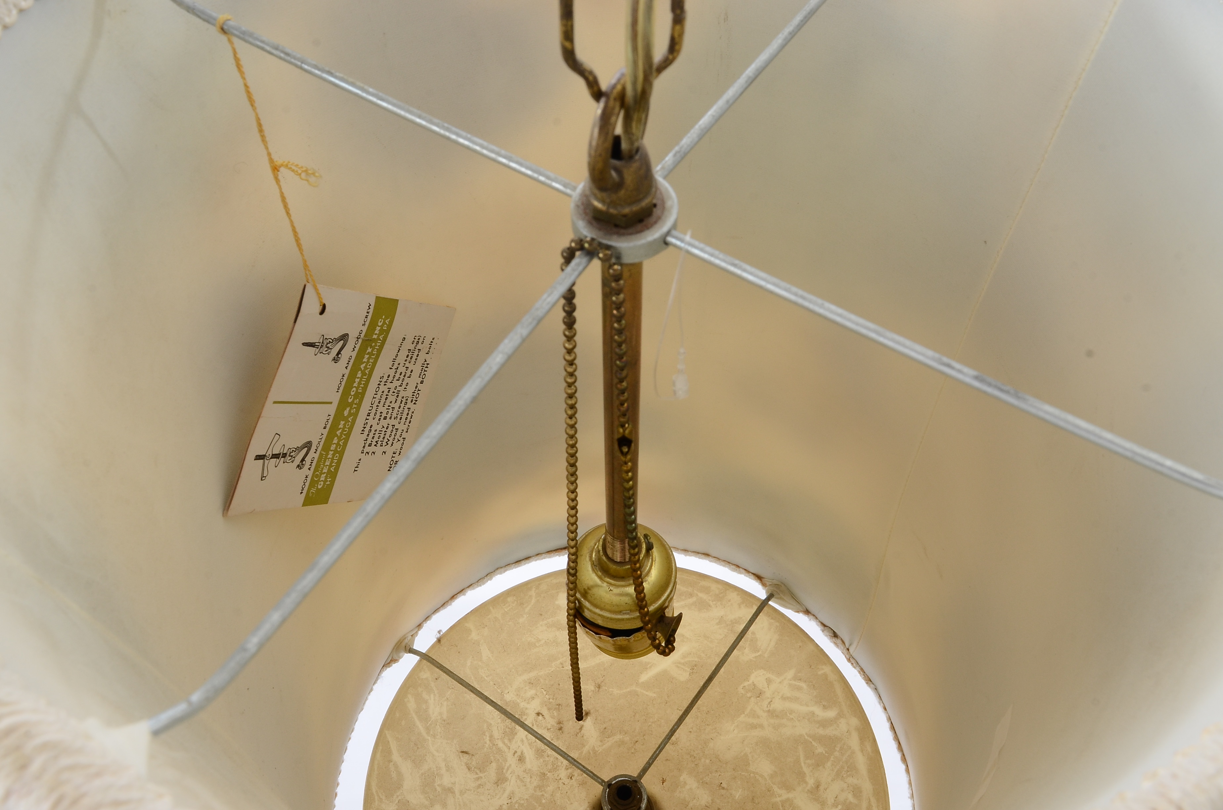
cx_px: 612
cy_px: 405
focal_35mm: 38
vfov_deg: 35.3
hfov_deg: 51.4
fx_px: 1271
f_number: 18
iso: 250
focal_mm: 25
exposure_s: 1/60
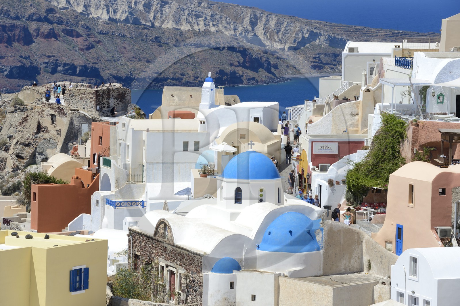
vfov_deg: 8.6
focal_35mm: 160
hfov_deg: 12.8
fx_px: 2043
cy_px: 153
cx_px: 230
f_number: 13
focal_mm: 160
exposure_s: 1/200
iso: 100
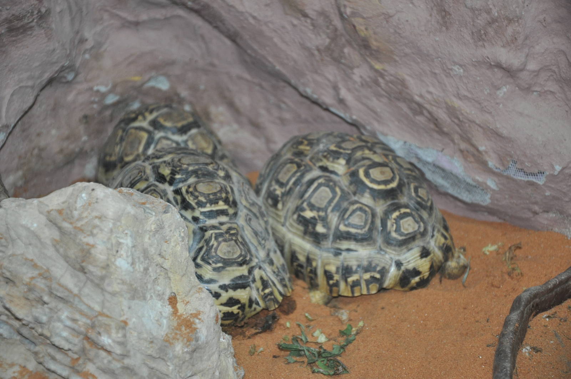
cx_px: 286
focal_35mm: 120
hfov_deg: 17.1
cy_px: 190
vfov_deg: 11.4
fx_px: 1901
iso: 800
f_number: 5.3
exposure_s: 1/60
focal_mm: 80
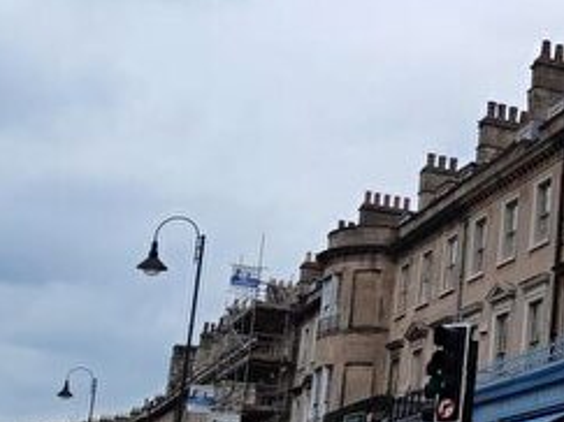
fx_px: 1221
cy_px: 263
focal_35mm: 75
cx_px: 789
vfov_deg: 19.6
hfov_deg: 22.4
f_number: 1.7
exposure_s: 1/1493
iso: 40
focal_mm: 3.92
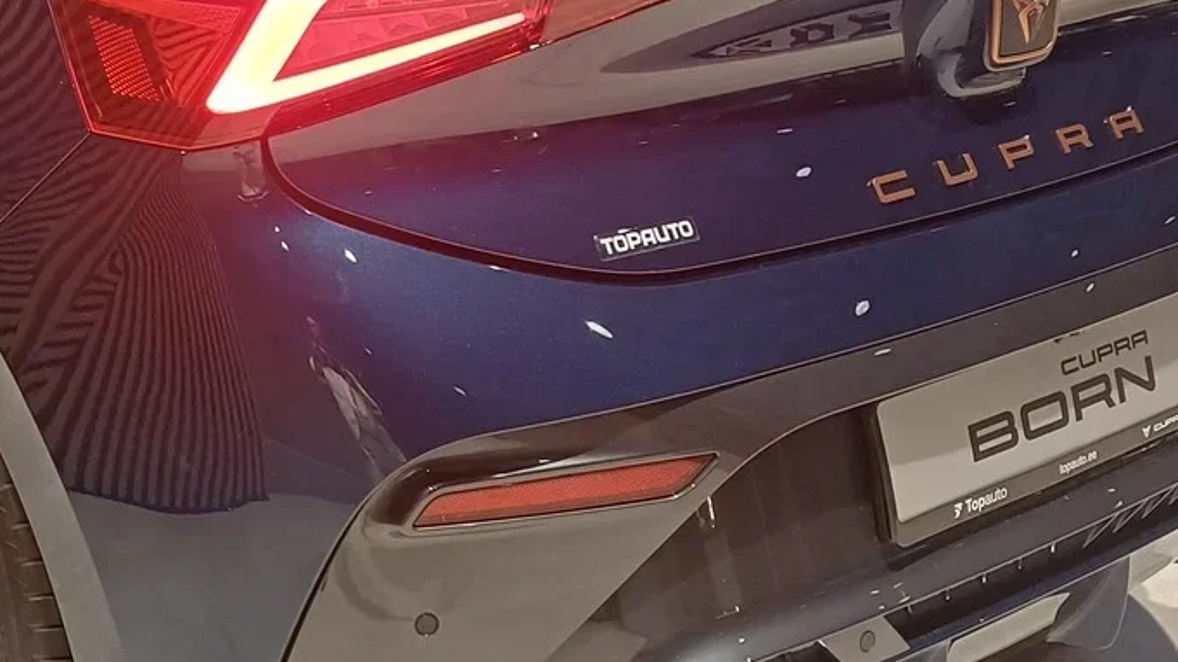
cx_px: 273
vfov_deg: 18.7
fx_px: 1999
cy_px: 190
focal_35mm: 64
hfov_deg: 32.1
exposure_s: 1/50
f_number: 1.8
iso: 200
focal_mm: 4.65
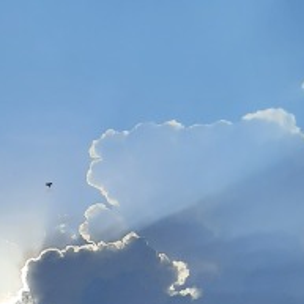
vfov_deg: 19.5
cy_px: 252
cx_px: 120
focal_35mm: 88
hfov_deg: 19.7
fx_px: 874
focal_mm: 4.6
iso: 32
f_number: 2
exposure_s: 1/3731
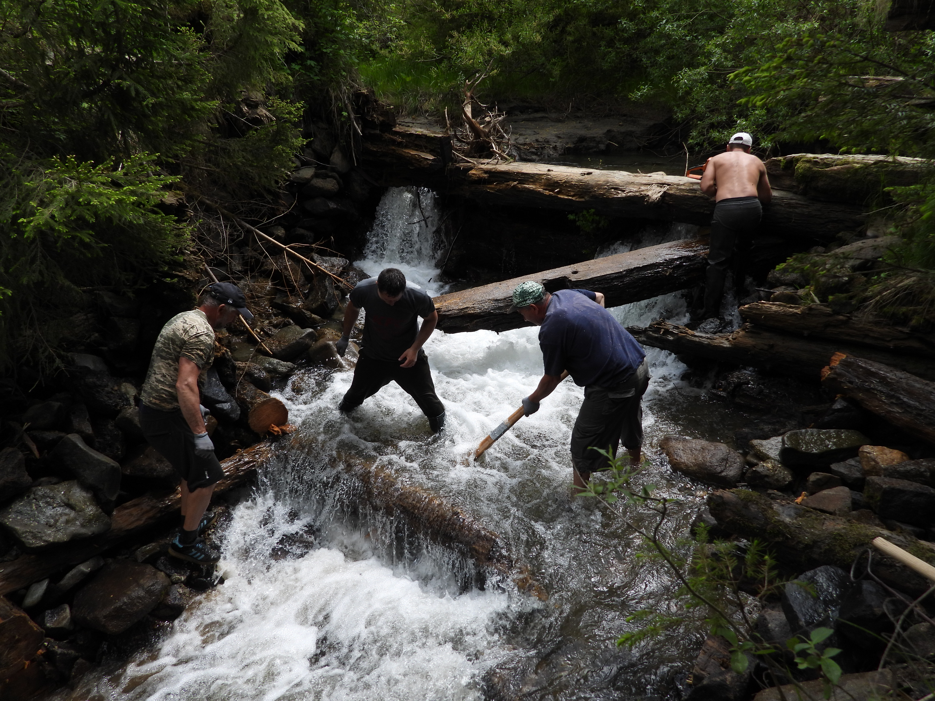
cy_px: 350
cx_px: 468
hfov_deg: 67.3
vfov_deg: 53.1
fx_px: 702
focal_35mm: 26
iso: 100
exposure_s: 1/640
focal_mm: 4.7
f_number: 2.8
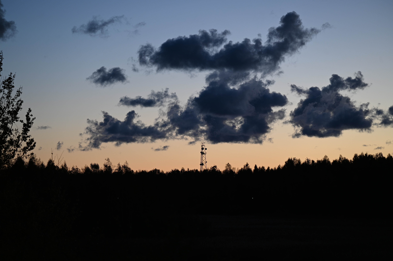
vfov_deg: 11.4
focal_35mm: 120
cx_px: 196
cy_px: 130
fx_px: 1309
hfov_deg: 17.1
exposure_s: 1/100
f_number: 4
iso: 320
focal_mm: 120
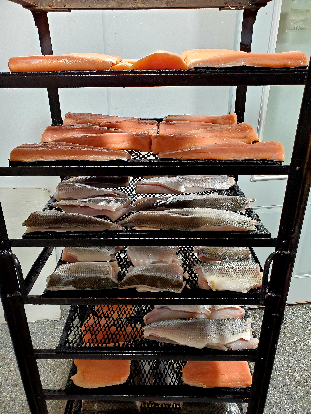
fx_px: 311
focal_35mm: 26
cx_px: 156
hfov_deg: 53.1
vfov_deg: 67.3
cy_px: 207
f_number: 2.4
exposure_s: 1/59.2
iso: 200
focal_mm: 4.3
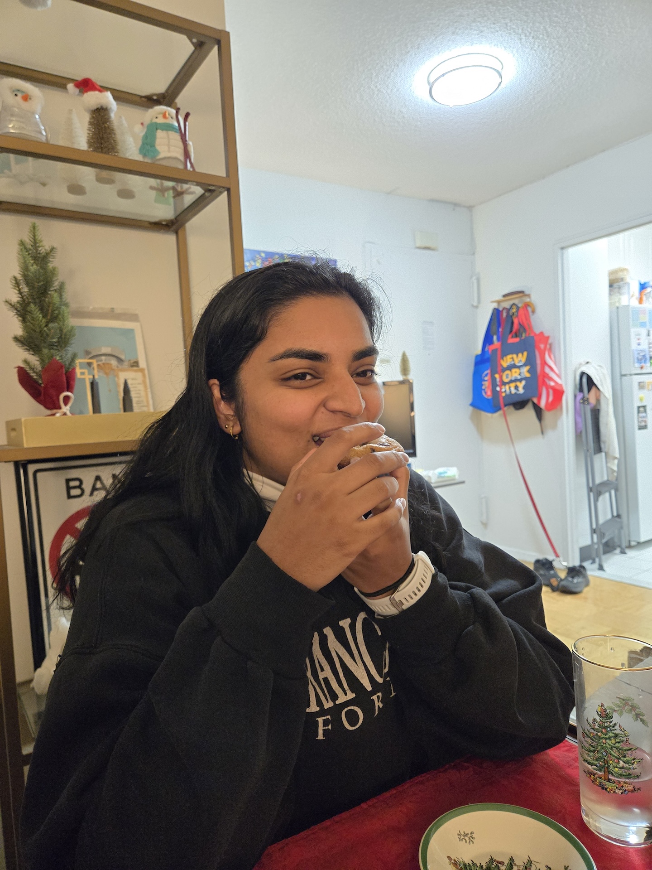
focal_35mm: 23
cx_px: 326
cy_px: 435
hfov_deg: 58.9
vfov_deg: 73.9
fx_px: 578
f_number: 1.8
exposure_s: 1/120
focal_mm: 5.4
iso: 1000
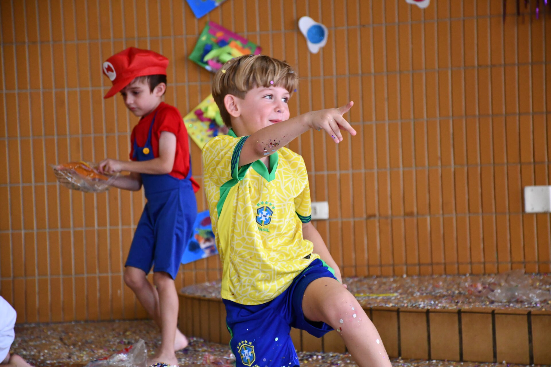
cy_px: 184
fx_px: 2173
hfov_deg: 14.4
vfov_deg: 9.7
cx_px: 276
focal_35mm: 142
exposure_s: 1/160
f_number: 5.3
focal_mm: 95
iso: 3200
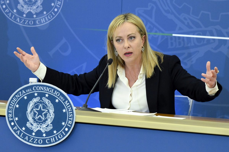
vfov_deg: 4.6
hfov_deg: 6.9
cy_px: 76
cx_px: 114
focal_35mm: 300
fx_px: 1907
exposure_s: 1/400
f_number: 4
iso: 3200
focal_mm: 200
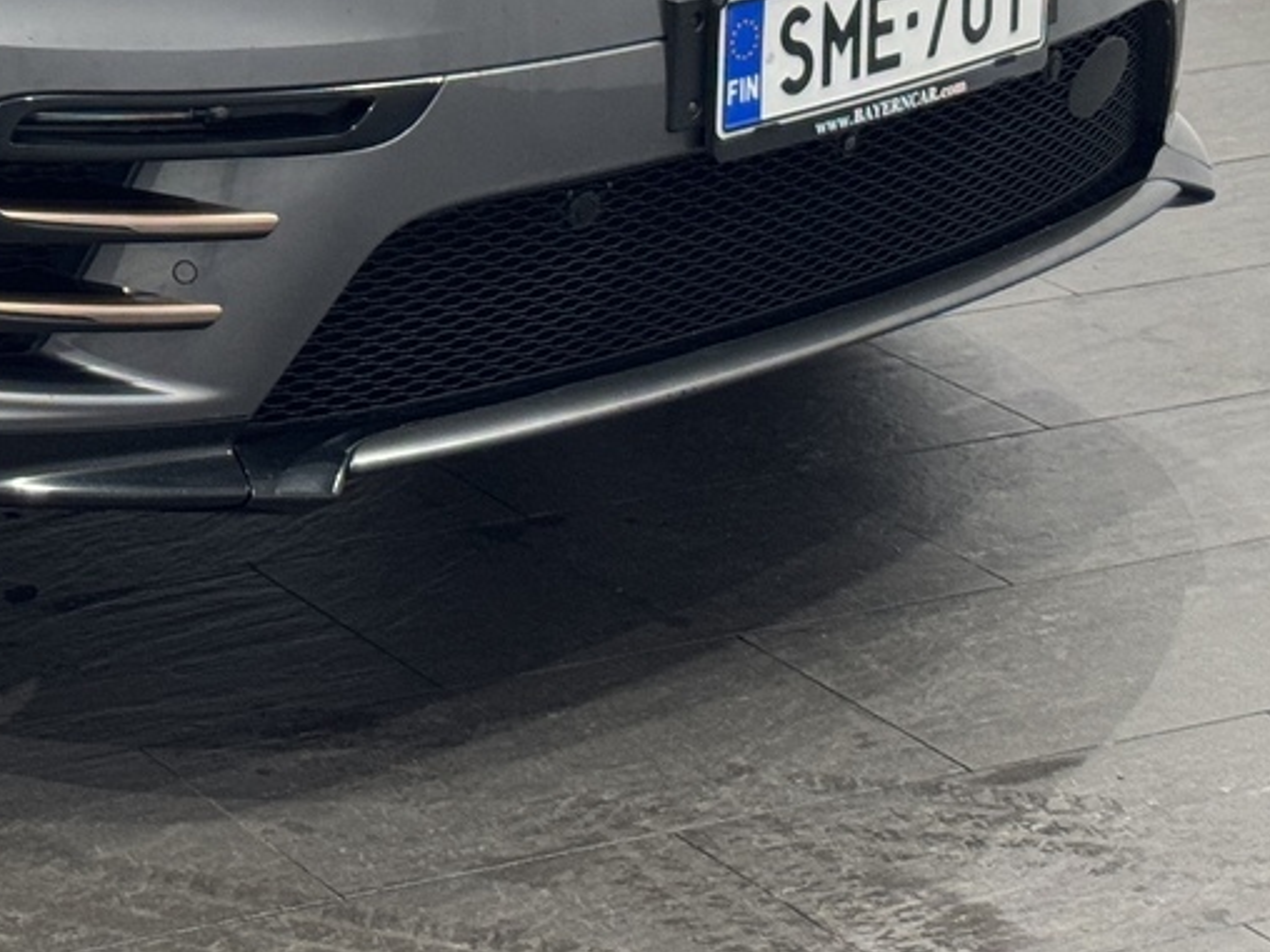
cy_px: -317
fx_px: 4990
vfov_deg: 10.6
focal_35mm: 136
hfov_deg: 13.8
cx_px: -518
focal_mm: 6.76
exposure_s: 1/50
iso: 50
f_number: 1.78
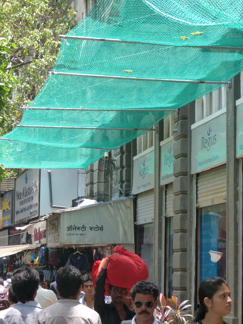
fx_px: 1086
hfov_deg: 12.8
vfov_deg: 17.0
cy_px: 162
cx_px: 122
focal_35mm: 116
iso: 160
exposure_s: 1/160
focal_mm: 20.9
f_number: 4
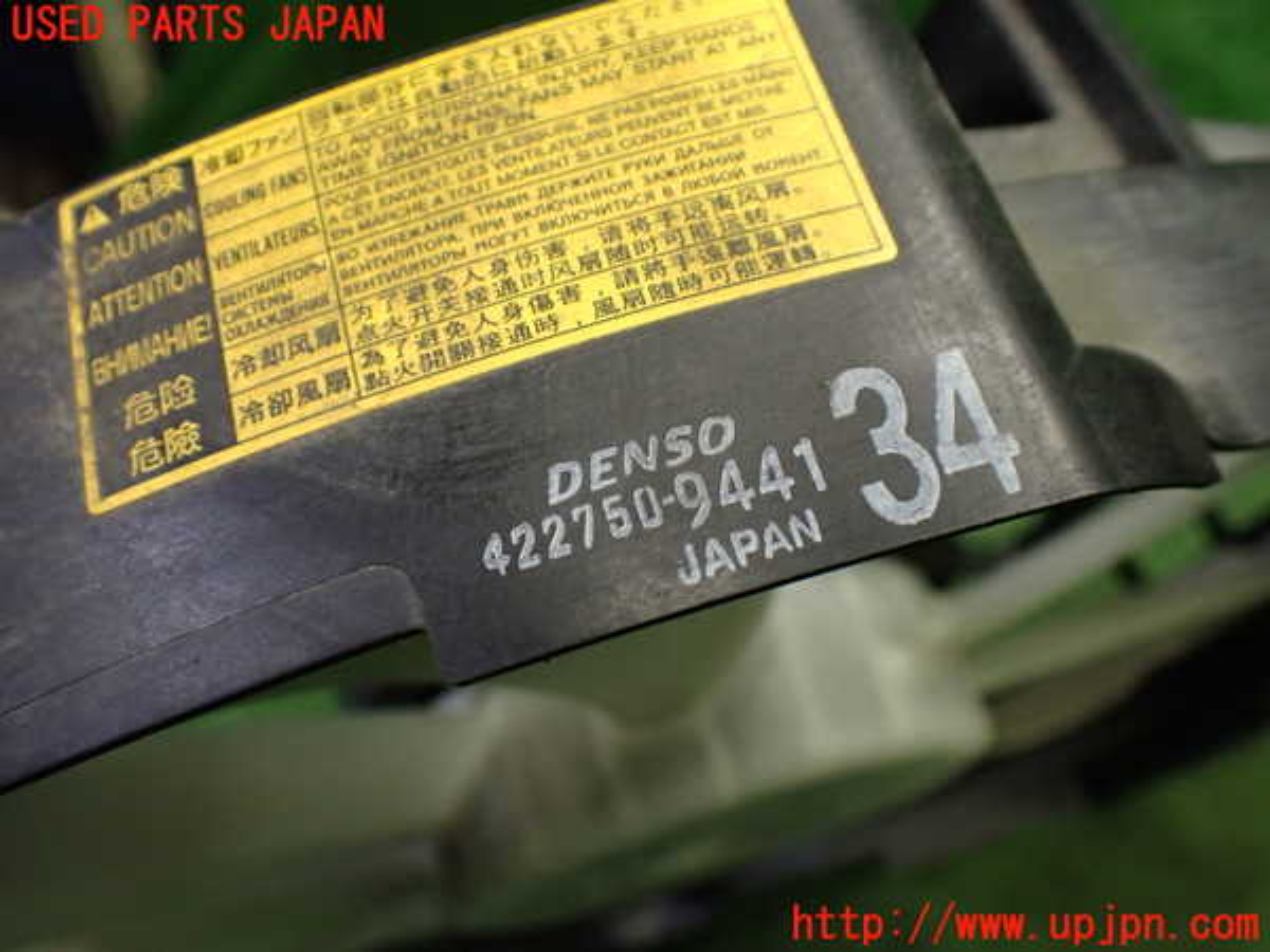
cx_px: 635
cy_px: 476
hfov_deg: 60.0
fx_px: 1101
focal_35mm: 30
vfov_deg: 46.8
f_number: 2.3
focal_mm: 5.4
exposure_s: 1/125
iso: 400
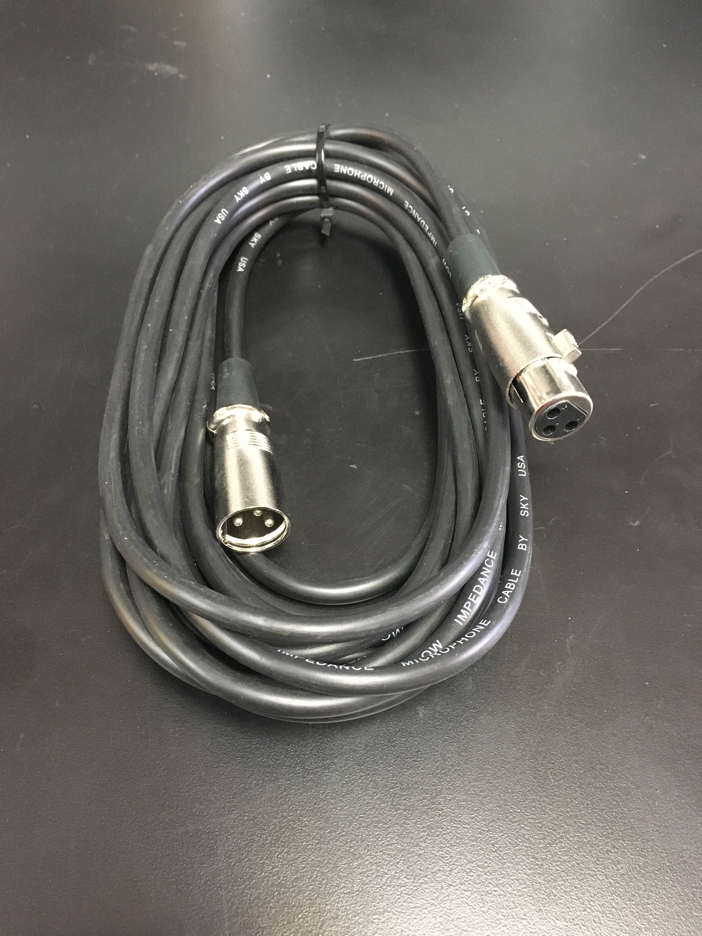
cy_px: 468
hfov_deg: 48.2
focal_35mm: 29
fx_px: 784
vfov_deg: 61.7
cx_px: 351
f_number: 2.2
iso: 320
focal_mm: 4.15
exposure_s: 1/15
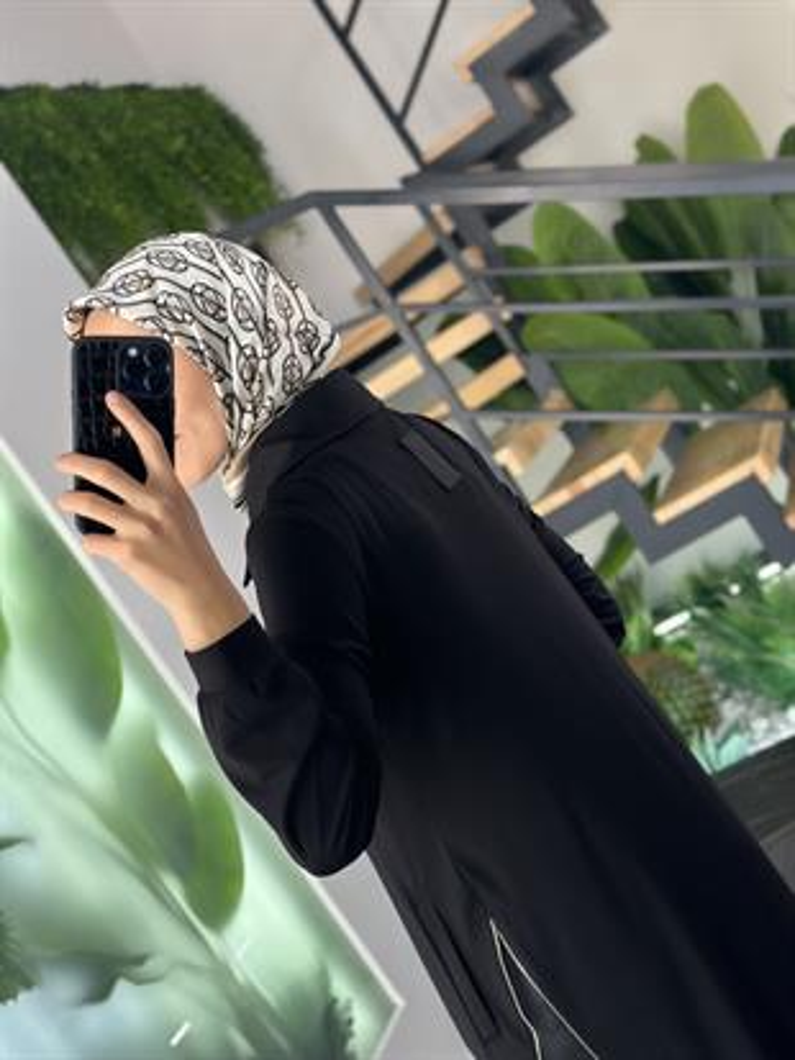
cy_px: 530
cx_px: 398
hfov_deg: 30.3
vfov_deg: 39.6
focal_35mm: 48
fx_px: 1469
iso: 80
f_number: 1.78
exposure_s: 1/244
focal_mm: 6.86
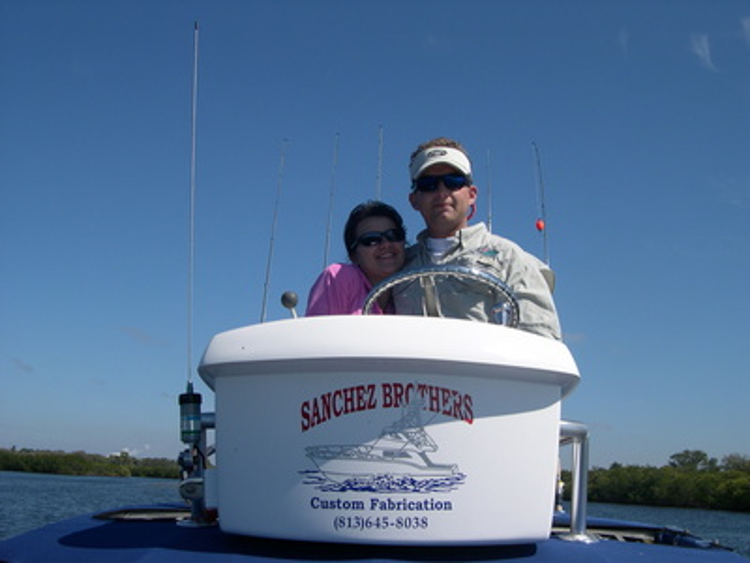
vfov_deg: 37.7
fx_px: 823
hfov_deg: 49.0
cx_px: 375
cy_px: 282
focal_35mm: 38
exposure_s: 1/328
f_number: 7.6
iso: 100
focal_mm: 8
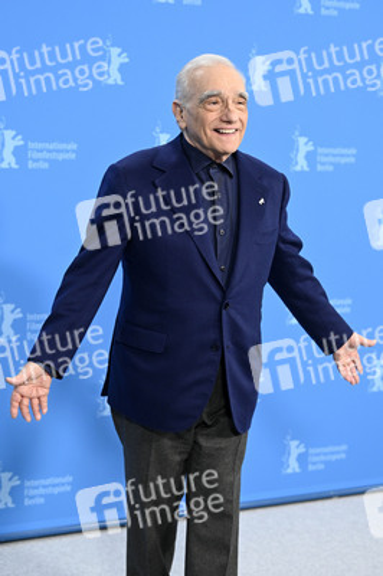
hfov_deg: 19.4
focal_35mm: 70
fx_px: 1119
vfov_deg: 28.9
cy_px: 288
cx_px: 192
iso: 3200
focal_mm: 70
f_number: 4
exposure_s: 1/640
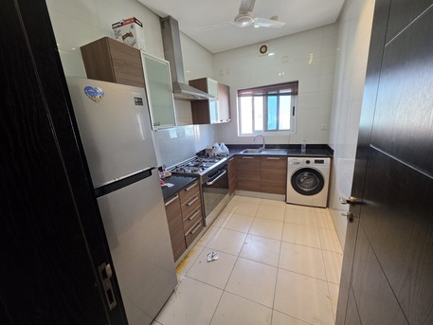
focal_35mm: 13
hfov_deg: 106.2
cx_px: 216
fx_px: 163
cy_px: 162
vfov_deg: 89.9
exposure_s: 1/100
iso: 160
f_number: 1.9
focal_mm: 2.2
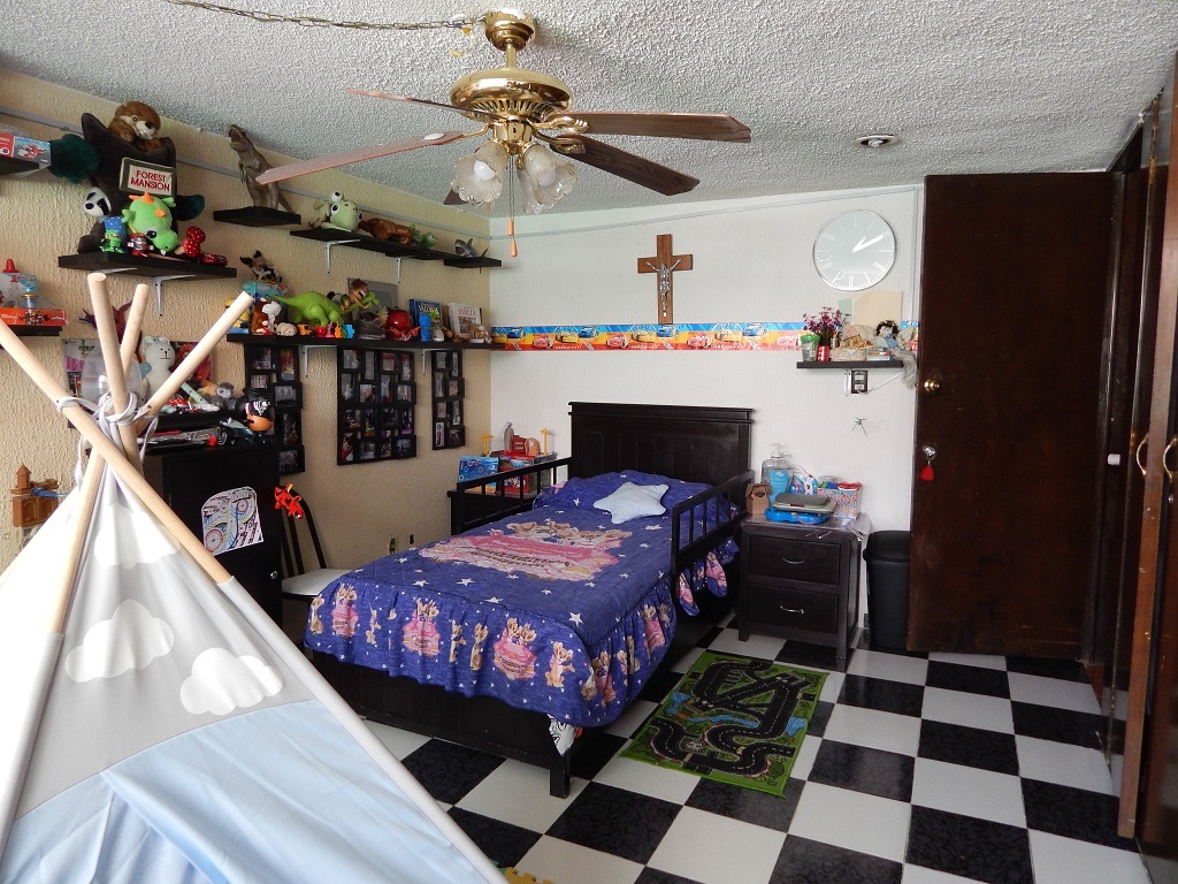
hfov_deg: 73.9
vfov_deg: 58.9
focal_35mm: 23
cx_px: 589
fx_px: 783
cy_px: 442
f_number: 3
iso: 280
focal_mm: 4
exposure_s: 1/30
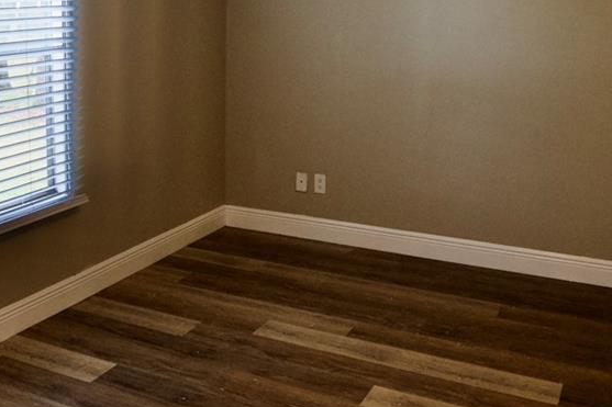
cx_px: 173
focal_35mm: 46
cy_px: 110
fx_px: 782
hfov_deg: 41.8
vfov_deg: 28.9
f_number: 2.8
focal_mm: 16
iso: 1600
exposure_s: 1/160
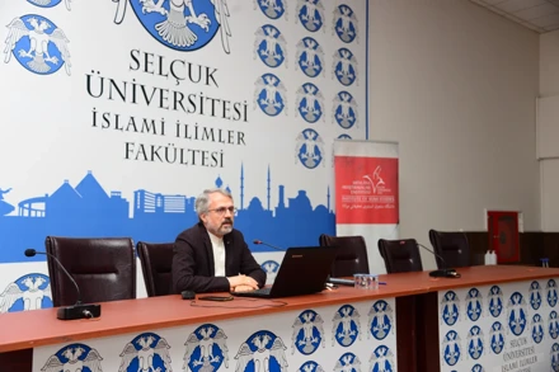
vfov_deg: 29.8
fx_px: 698
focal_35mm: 45
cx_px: 280
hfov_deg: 43.6
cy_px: 186
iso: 640
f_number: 4.2
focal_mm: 45
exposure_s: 1/80
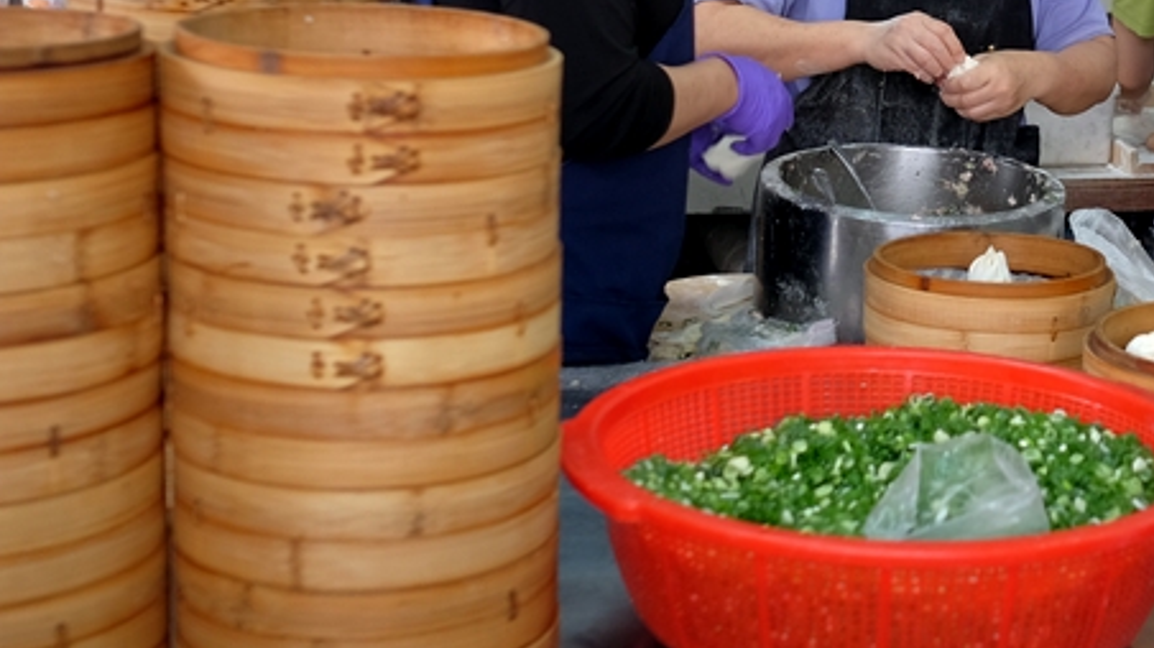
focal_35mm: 73
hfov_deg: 28.0
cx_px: 1008
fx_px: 2233
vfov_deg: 16.4
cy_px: 143
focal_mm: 23
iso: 320
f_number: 2.8
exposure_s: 1/105
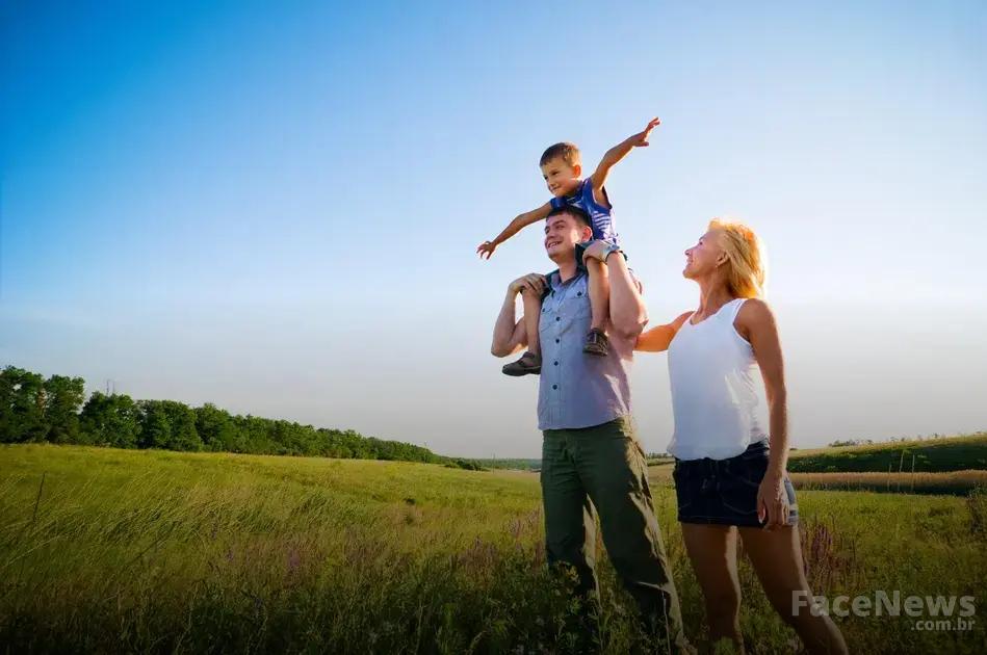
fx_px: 493
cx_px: 494
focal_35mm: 18
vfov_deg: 67.2
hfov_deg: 90.1
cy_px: 328
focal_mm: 12
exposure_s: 1/640
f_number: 5.6
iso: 200
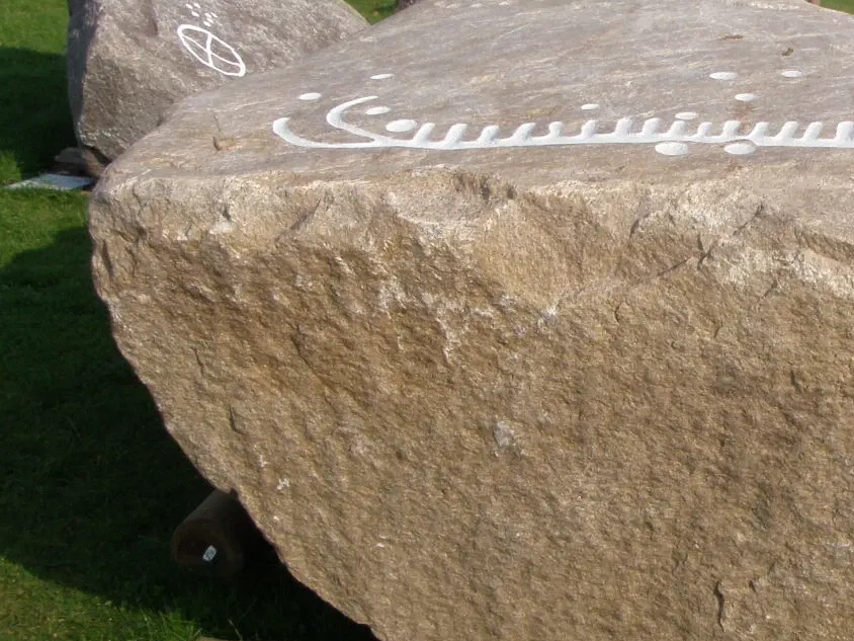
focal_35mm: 72
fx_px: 1776
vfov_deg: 20.4
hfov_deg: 26.3
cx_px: 729
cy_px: 292
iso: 80
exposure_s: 1/500
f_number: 4.5
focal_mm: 6.7
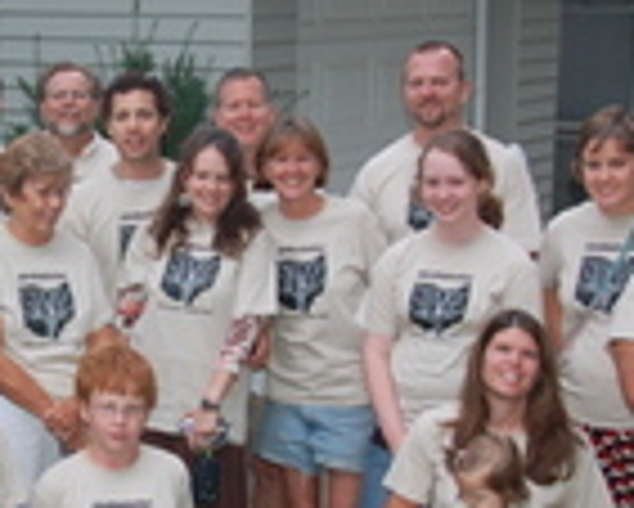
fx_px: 1953
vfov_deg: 14.8
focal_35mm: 104
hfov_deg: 18.2
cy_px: 292
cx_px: 85
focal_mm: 26
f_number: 4
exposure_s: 1/60
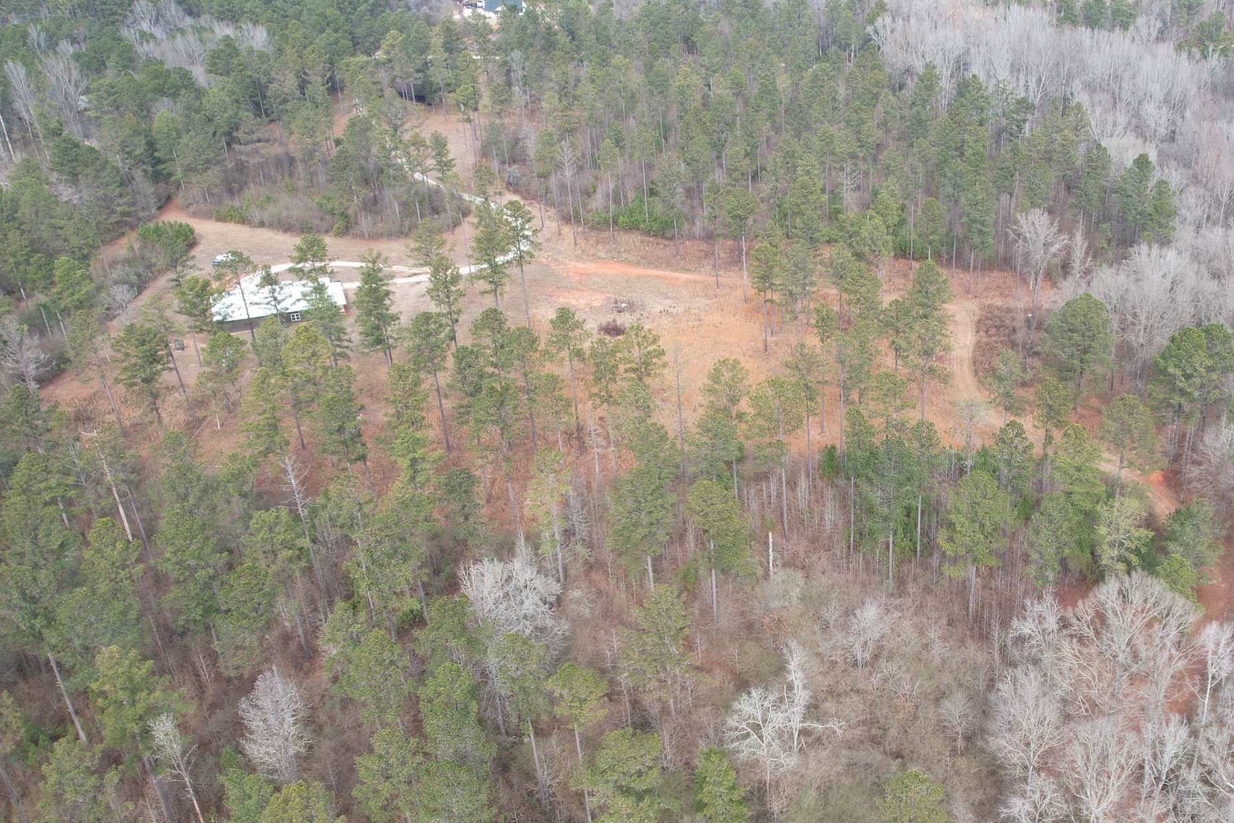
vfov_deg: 35.3
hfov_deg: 50.9
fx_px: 1268
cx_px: 827
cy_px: 593
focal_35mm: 37
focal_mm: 8.38
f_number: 2.8
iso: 100
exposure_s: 1/250
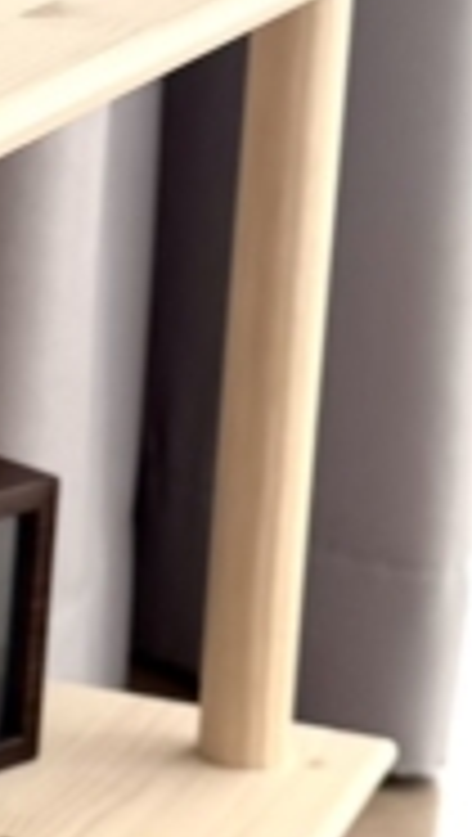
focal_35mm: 135
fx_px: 2996
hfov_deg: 8.3
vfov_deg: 15.8
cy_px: 612
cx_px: -647
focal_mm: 6.76
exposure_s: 1/175
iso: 80
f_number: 1.78
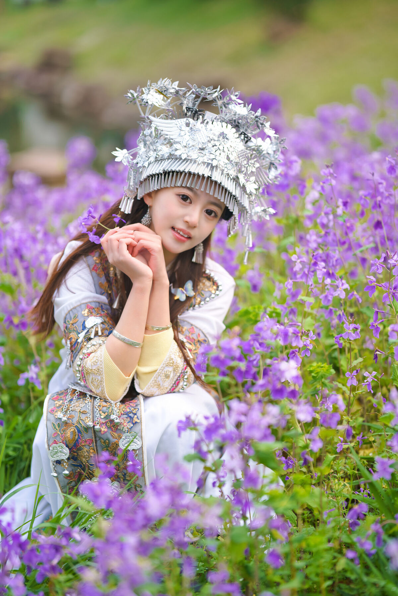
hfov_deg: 16.1
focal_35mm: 85
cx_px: 199
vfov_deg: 23.9
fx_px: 1409
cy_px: 298
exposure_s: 1/1250
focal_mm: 85
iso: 100
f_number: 1.4
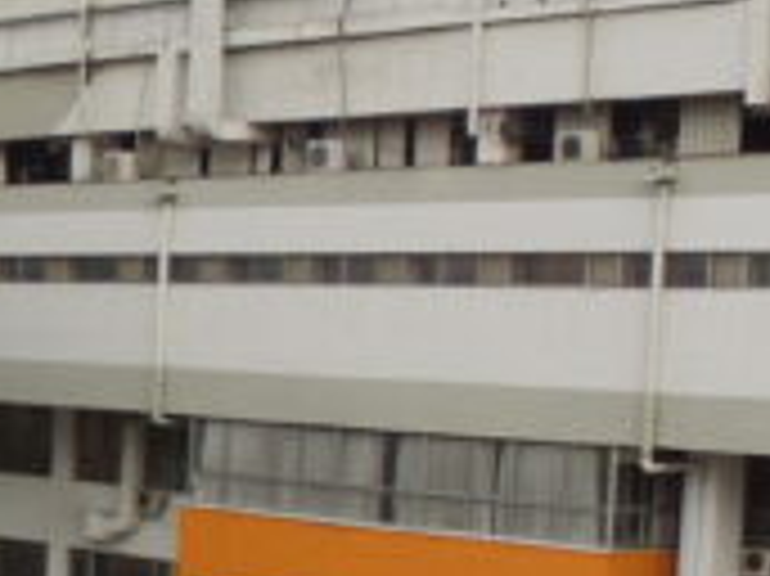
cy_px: 346
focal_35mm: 90
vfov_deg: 16.4
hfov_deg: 18.8
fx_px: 2001
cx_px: -437
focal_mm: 3.61
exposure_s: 1/240
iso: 100
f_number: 2.8
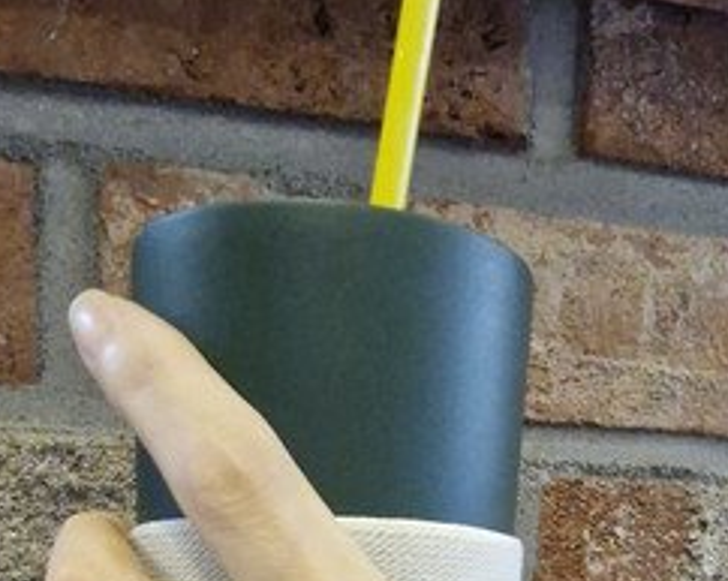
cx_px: 382
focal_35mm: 42
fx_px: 904
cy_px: 861
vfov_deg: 26.4
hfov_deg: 43.9
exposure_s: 1/60
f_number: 2.2
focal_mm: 1.74
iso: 400
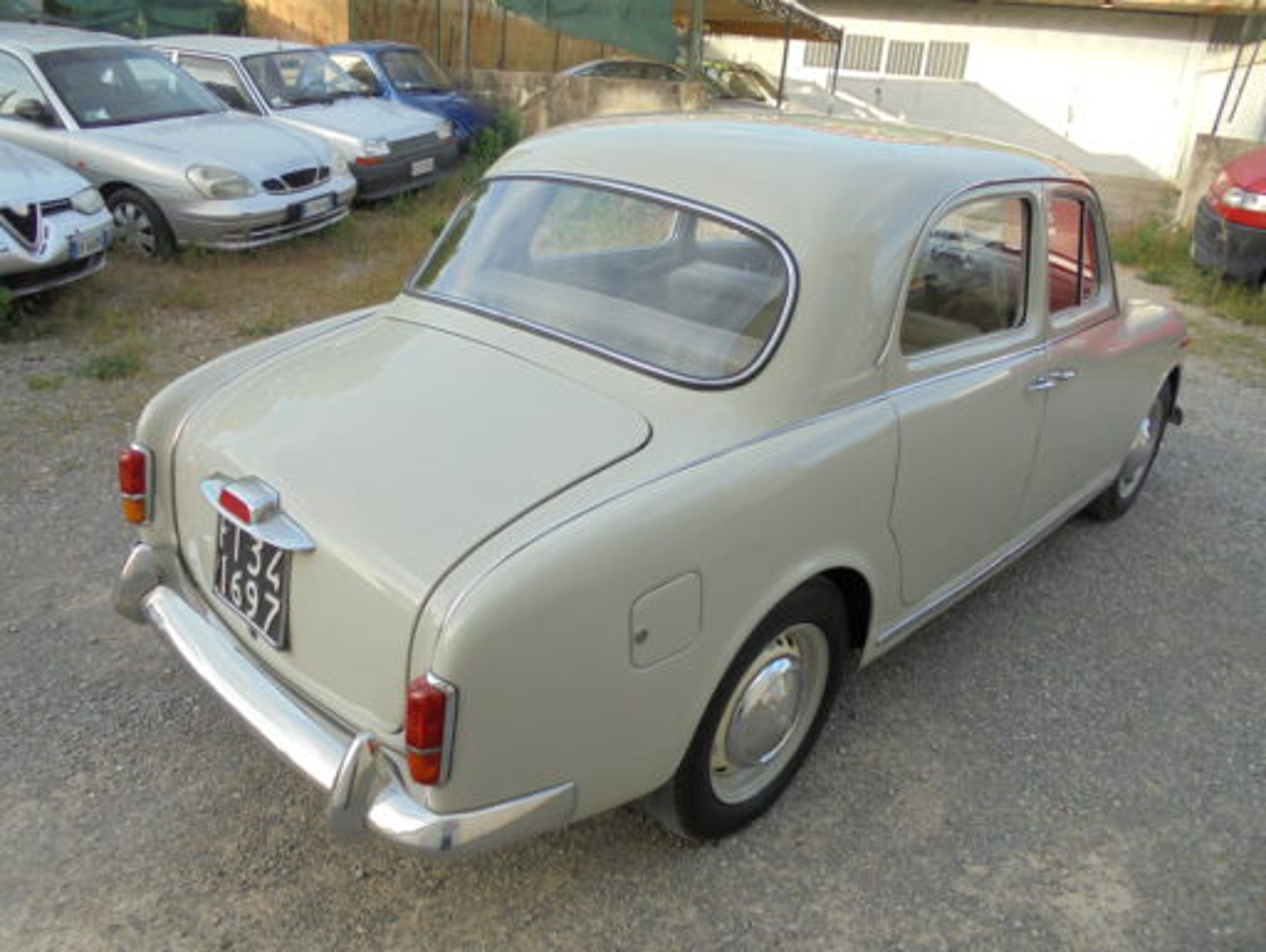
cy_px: 476
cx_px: 633
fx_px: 952
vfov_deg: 53.1
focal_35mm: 26
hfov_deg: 67.3
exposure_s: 1/200
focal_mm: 4.6
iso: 100
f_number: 3.5
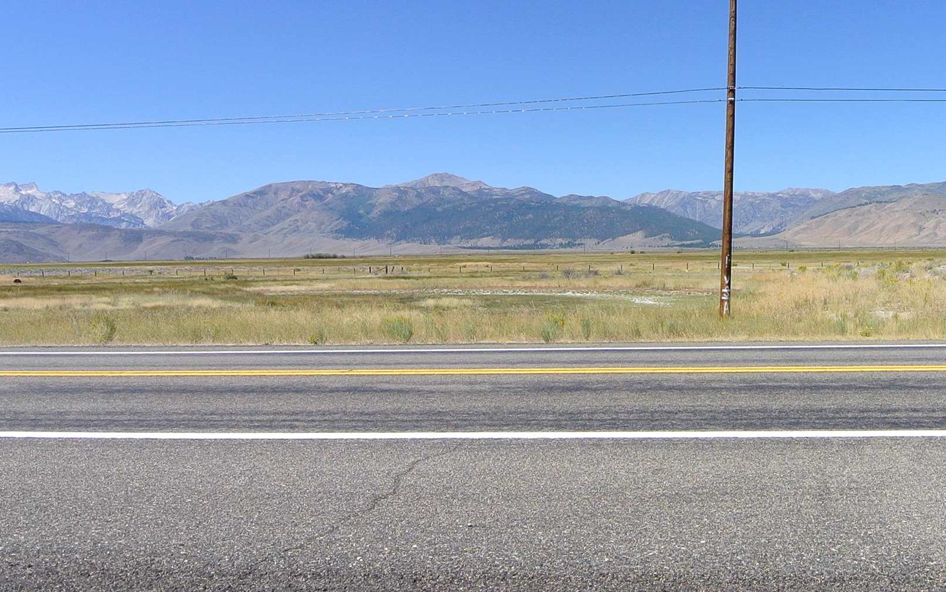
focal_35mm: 35
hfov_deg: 53.2
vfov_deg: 36.1
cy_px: 218
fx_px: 902
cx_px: 690
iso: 100
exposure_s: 1/640
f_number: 4.5
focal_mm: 6.7
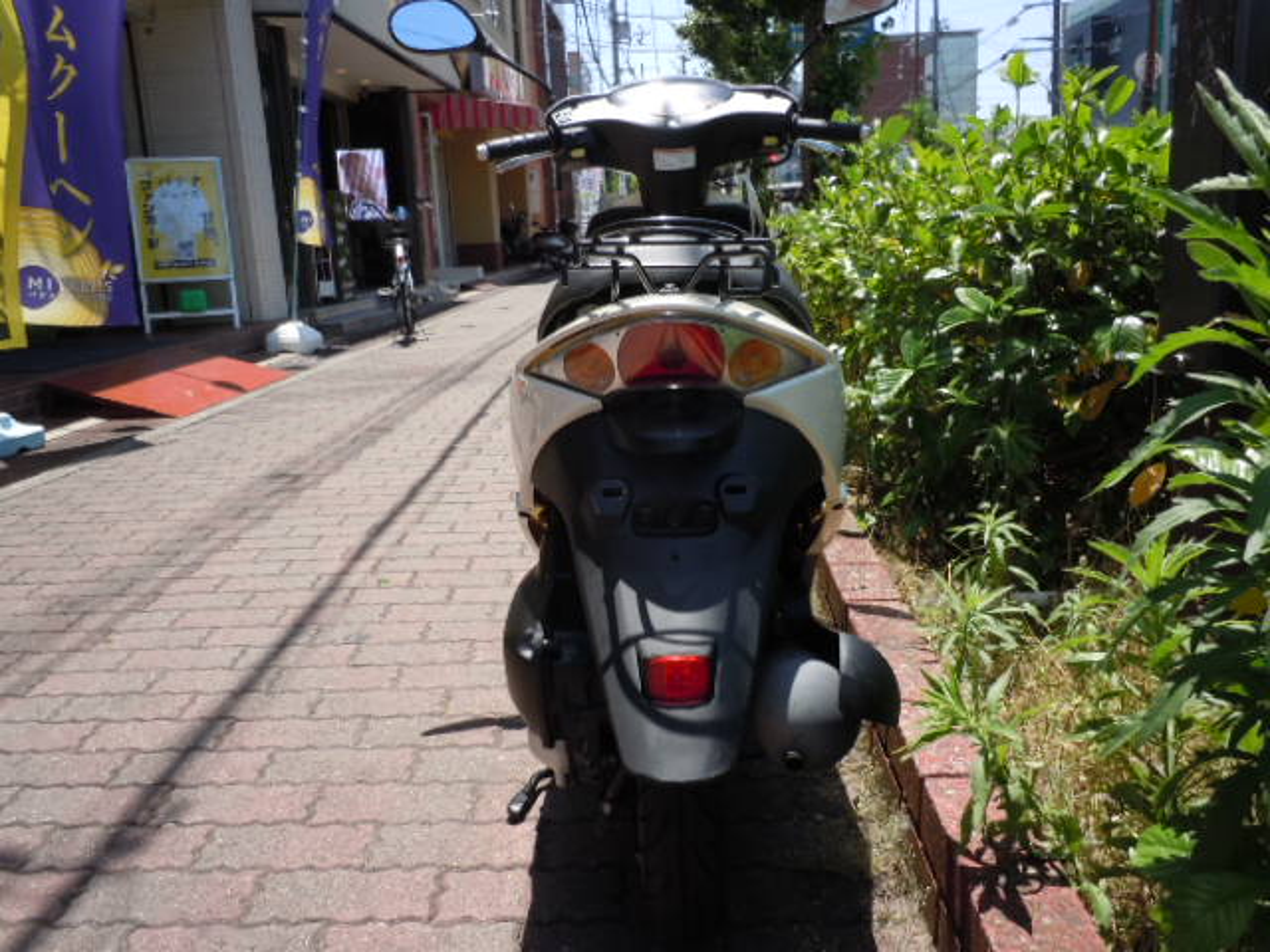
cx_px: 635
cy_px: 476
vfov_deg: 49.7
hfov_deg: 63.4
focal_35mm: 28
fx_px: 1027
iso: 100
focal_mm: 5
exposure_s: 1/400
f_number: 3.7
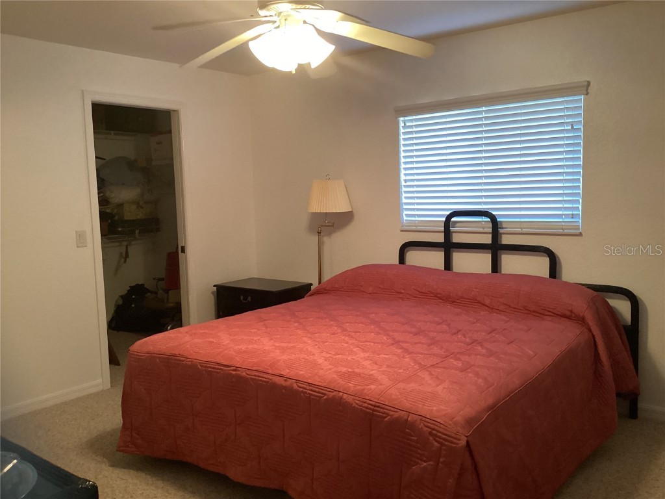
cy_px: 250
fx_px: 596
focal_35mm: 31
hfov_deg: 58.4
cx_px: 332
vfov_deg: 45.4
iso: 320
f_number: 2.4
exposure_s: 1/40
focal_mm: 3.3
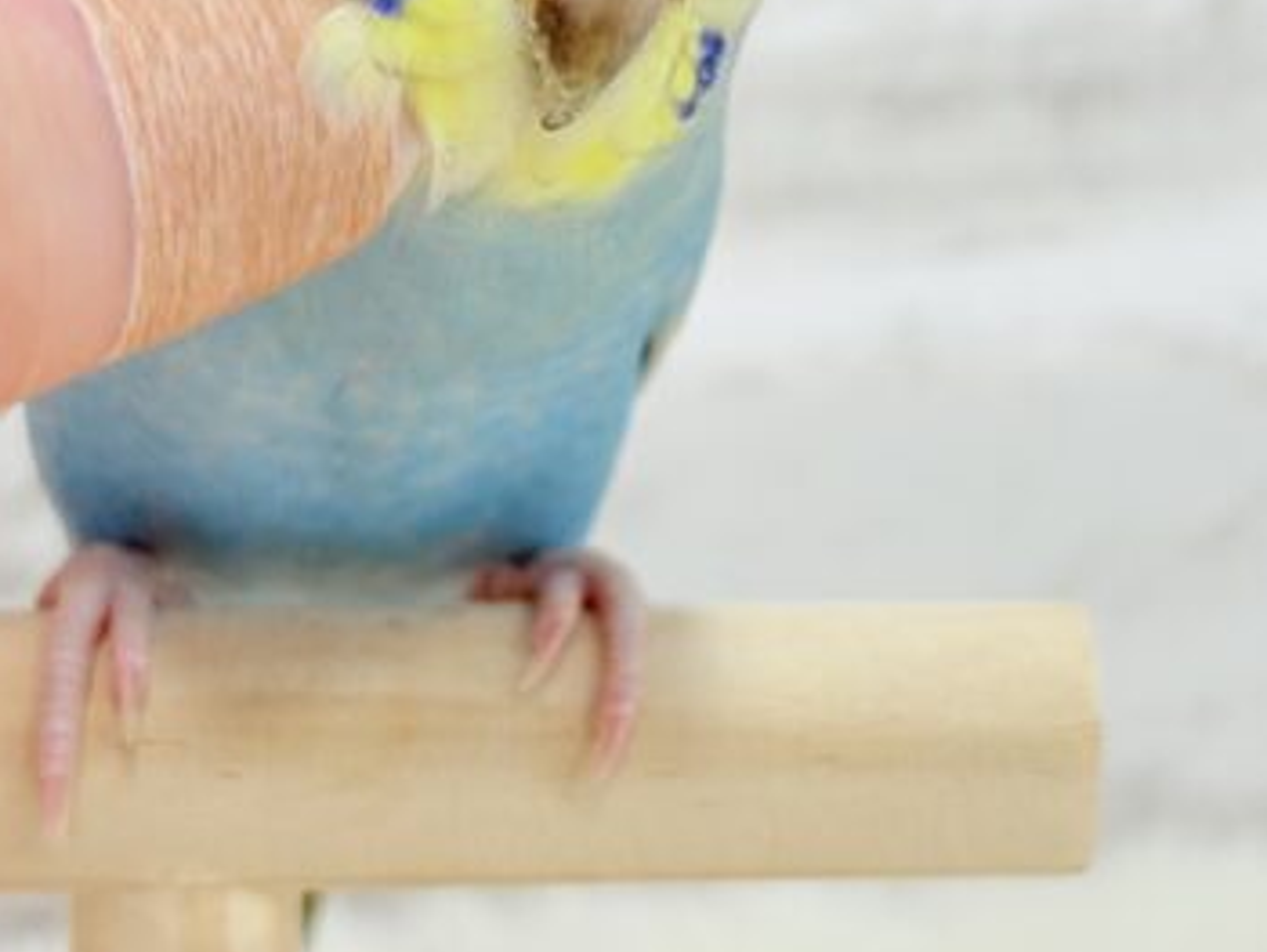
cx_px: 822
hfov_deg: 20.6
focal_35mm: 95
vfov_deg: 15.5
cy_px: 199
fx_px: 3480
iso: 40
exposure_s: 1/50
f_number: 1.6
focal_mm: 5.96
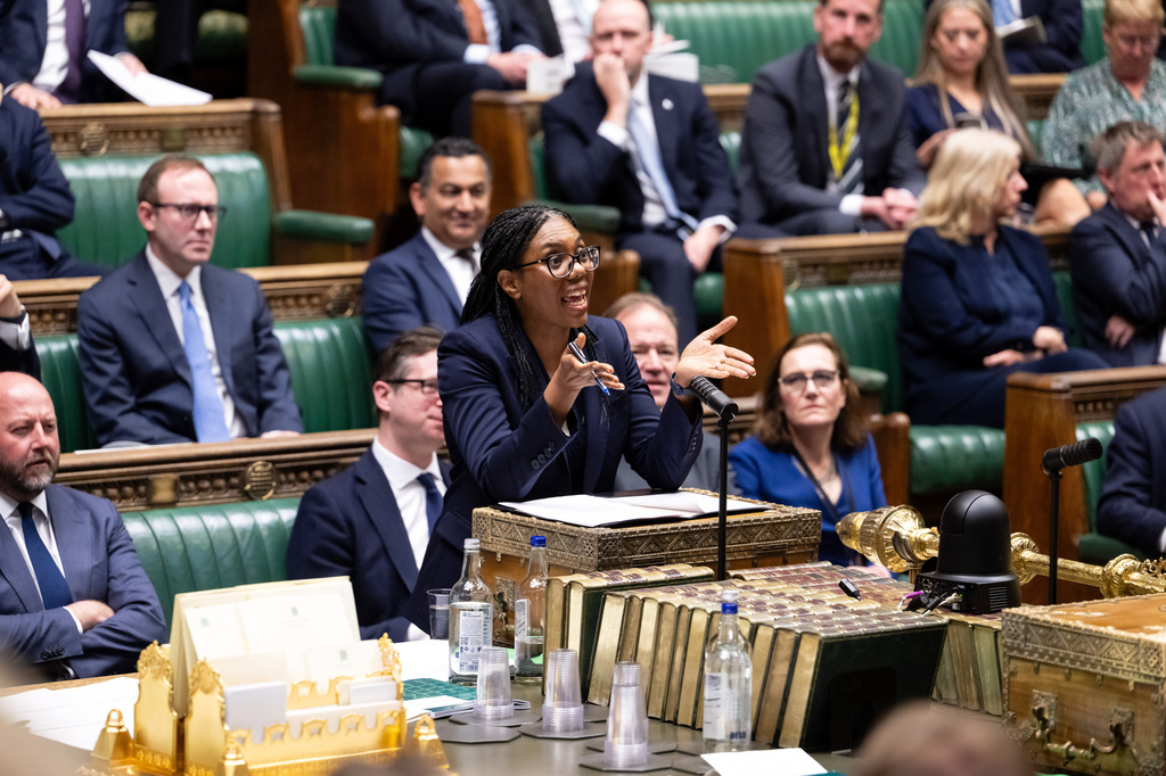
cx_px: 583
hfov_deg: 12.8
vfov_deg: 8.6
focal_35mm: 160
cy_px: 388
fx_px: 5180
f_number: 3.5
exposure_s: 1/200
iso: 3200
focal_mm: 160
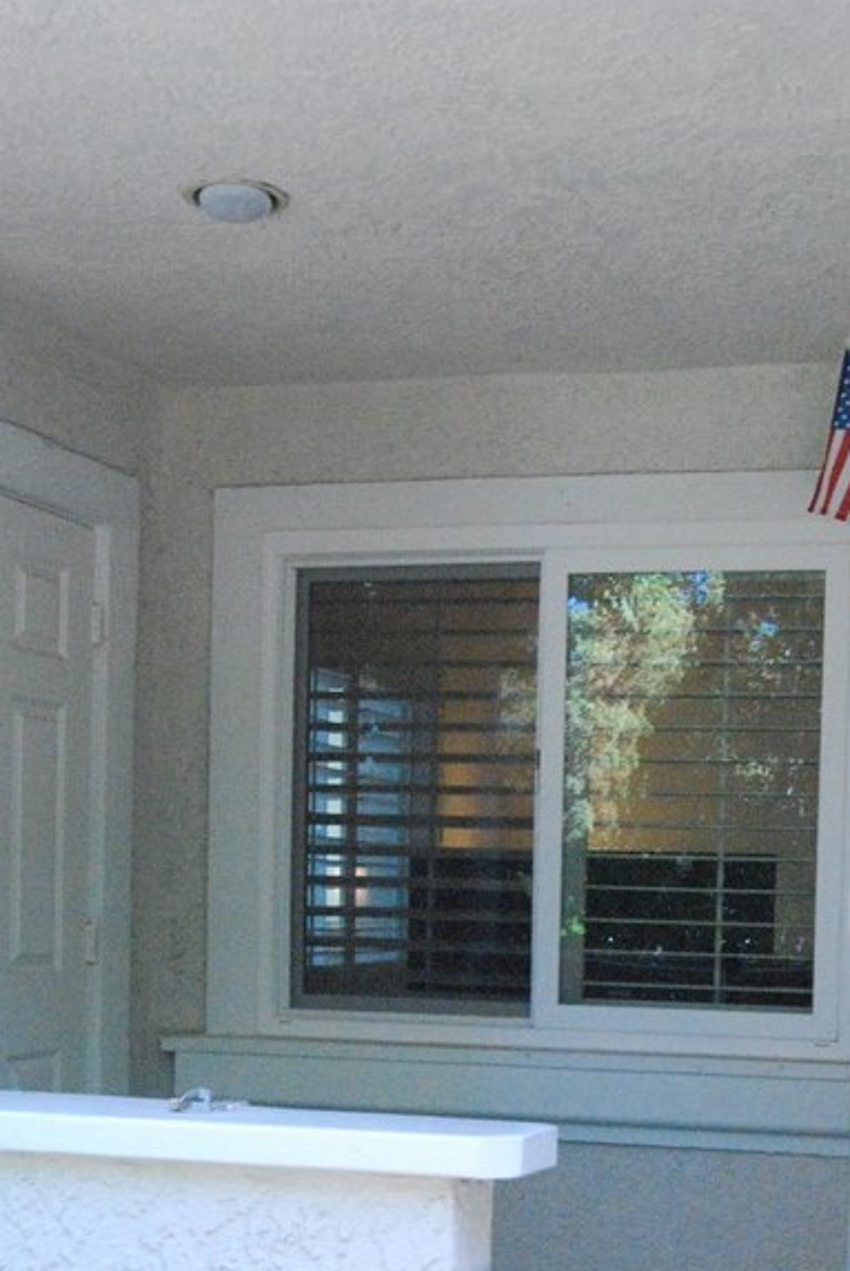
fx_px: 1803
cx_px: 626
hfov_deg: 26.2
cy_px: 999
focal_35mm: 51
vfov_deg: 37.6
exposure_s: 1/125
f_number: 5.6
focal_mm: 18
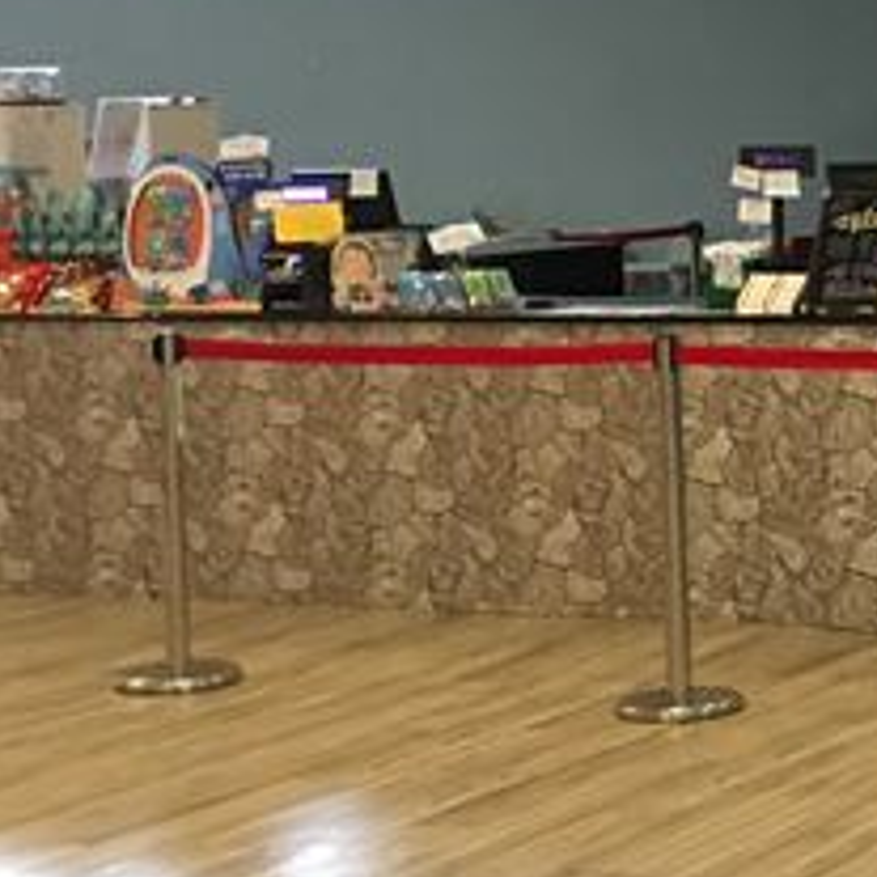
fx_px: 2838
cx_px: 1279
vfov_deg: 17.5
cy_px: 330
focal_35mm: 99
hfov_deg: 16.2
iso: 125
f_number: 2.2
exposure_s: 1/15
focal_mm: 4.15
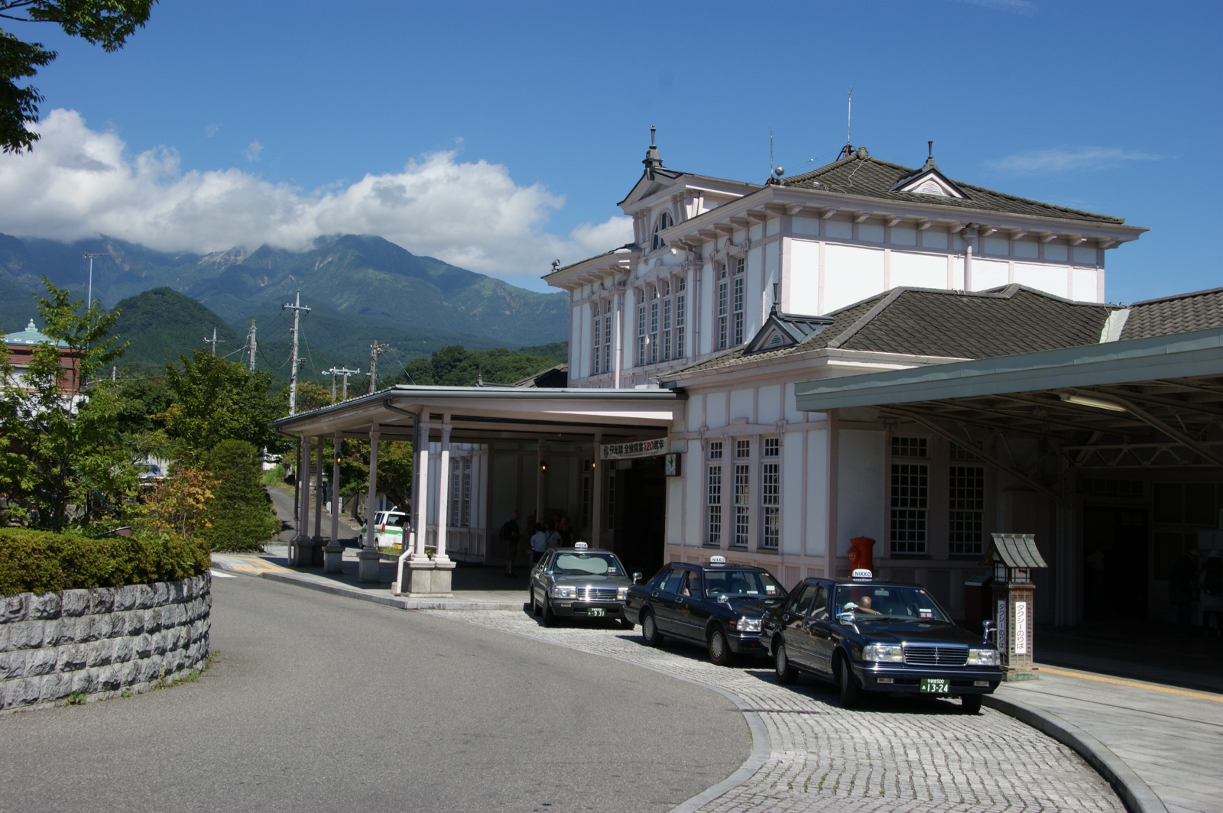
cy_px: 406
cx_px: 612
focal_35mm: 42
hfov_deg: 46.4
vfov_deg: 31.8
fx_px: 1426
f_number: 11
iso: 100
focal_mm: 28
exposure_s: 1/160
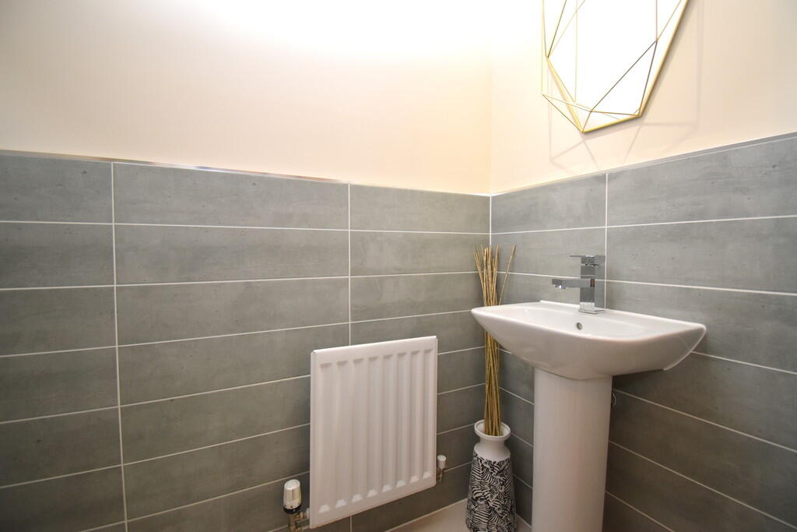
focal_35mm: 15
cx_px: 398
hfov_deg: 100.4
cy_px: 266
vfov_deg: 77.3
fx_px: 332
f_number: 4.5
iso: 800
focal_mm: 10
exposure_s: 1/80
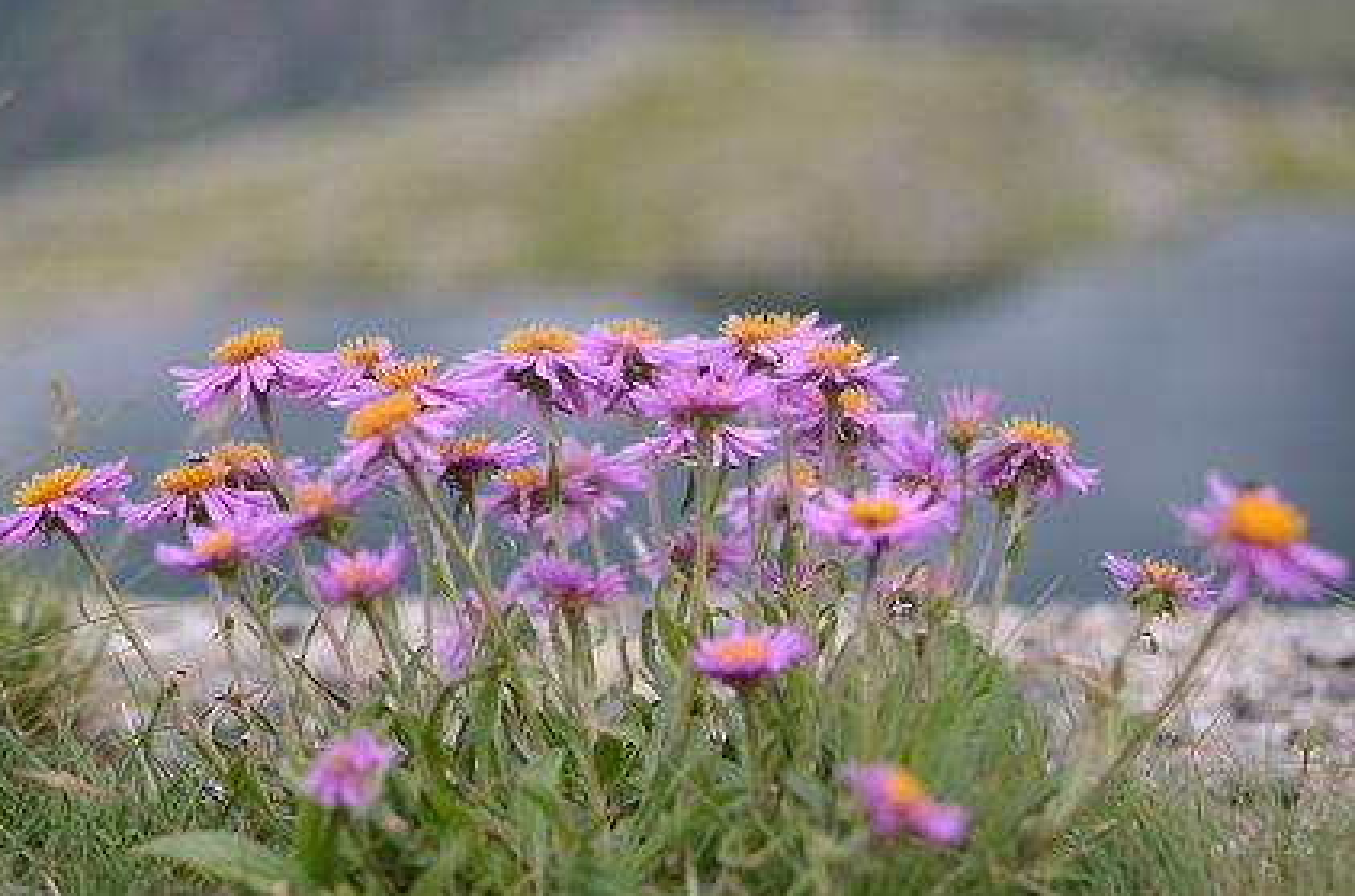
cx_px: 578
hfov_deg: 27.1
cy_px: 416
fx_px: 2805
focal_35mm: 75
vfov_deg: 18.1
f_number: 2.2
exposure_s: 1/640
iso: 320
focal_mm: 35
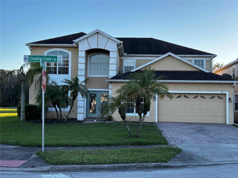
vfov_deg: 30.3
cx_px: 119
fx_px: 330
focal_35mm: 48
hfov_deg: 39.7
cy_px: 89
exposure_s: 1/519
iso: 64
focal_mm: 6.86
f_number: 1.78
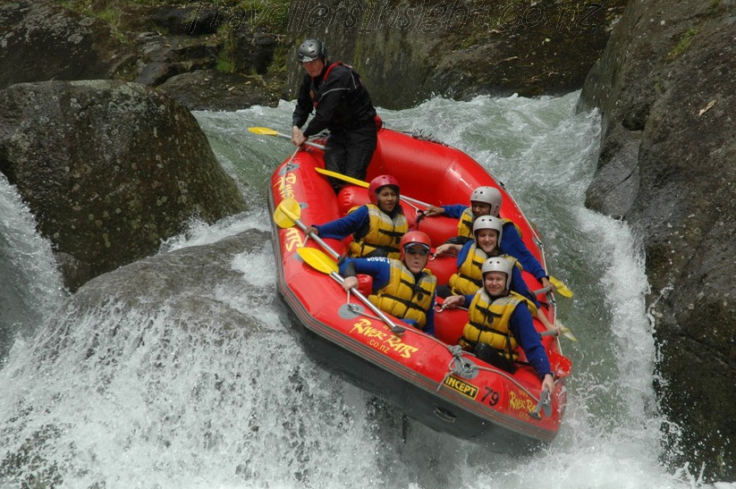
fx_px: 3240
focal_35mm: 159
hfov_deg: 13.0
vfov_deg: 8.6
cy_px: 288
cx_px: 393
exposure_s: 1/640
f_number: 7.1
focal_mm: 85
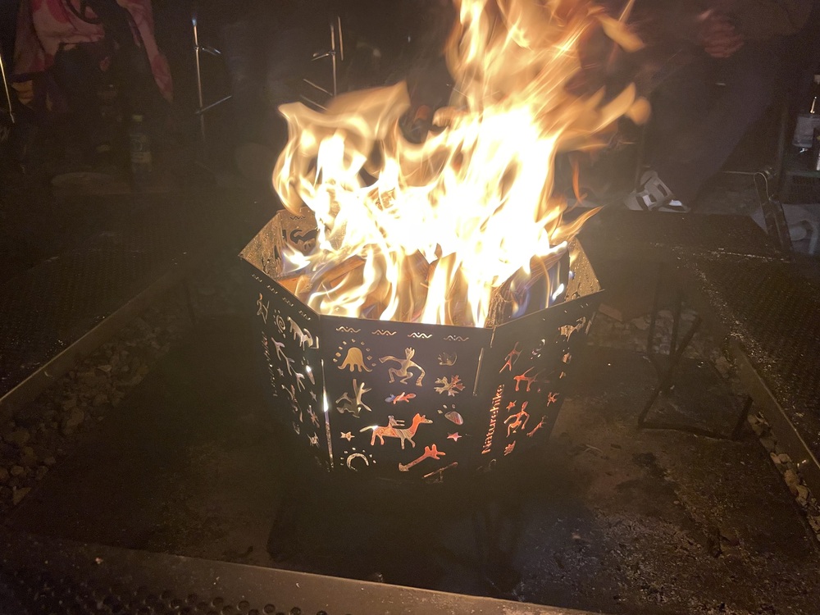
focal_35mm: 26
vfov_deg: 53.1
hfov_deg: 67.3
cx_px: 410
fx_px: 616
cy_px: 308
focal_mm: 4.2
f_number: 1.6
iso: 125
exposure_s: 1/77
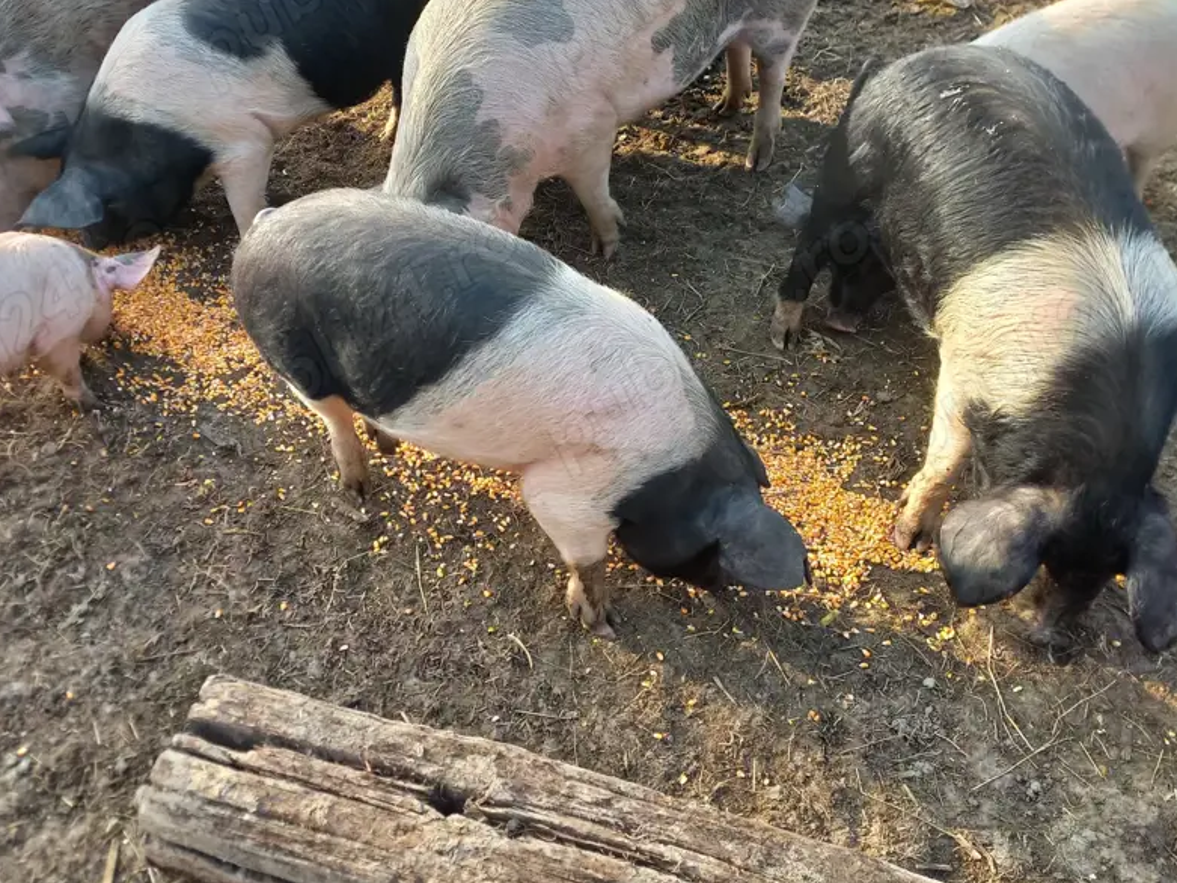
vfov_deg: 44.0
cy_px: 366
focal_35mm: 32
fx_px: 1088
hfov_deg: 56.7
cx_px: 530
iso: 50
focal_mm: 4.65
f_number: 1.8
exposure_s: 1/112
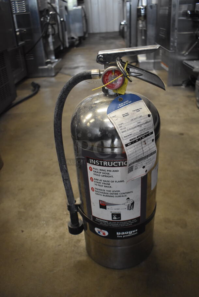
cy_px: 148
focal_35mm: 30
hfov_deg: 43.7
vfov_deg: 61.9
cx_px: 100
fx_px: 248
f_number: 3.8
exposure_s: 1/125
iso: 2200
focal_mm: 20
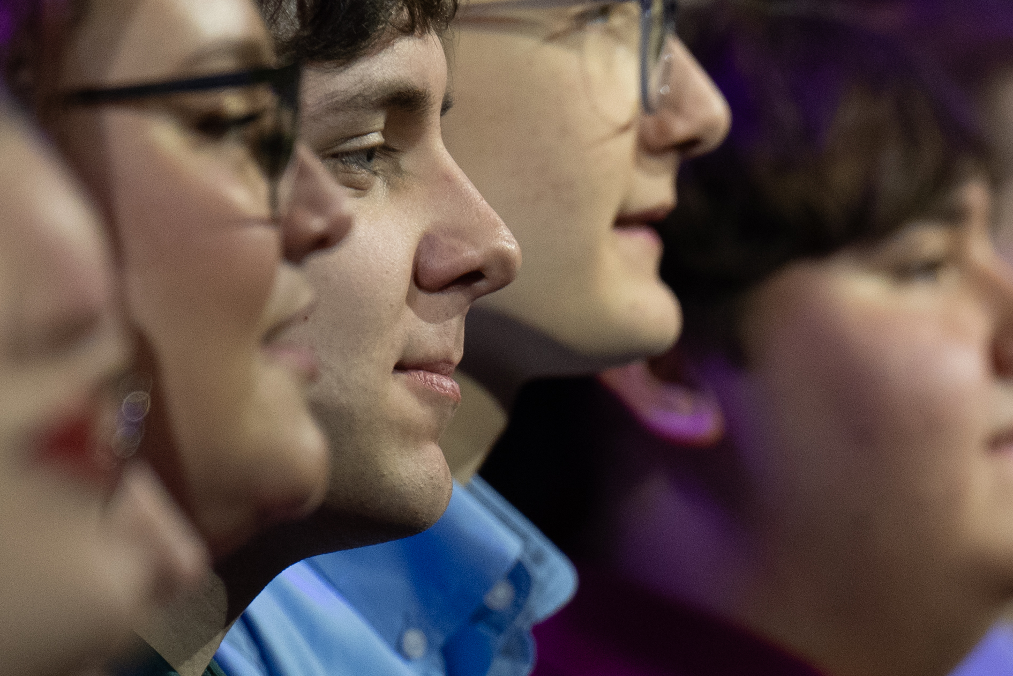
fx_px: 24565
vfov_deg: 1.6
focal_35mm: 873
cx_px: 1443
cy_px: 1311
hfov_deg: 2.4
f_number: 3.5
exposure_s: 1/200
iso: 1000
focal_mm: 200
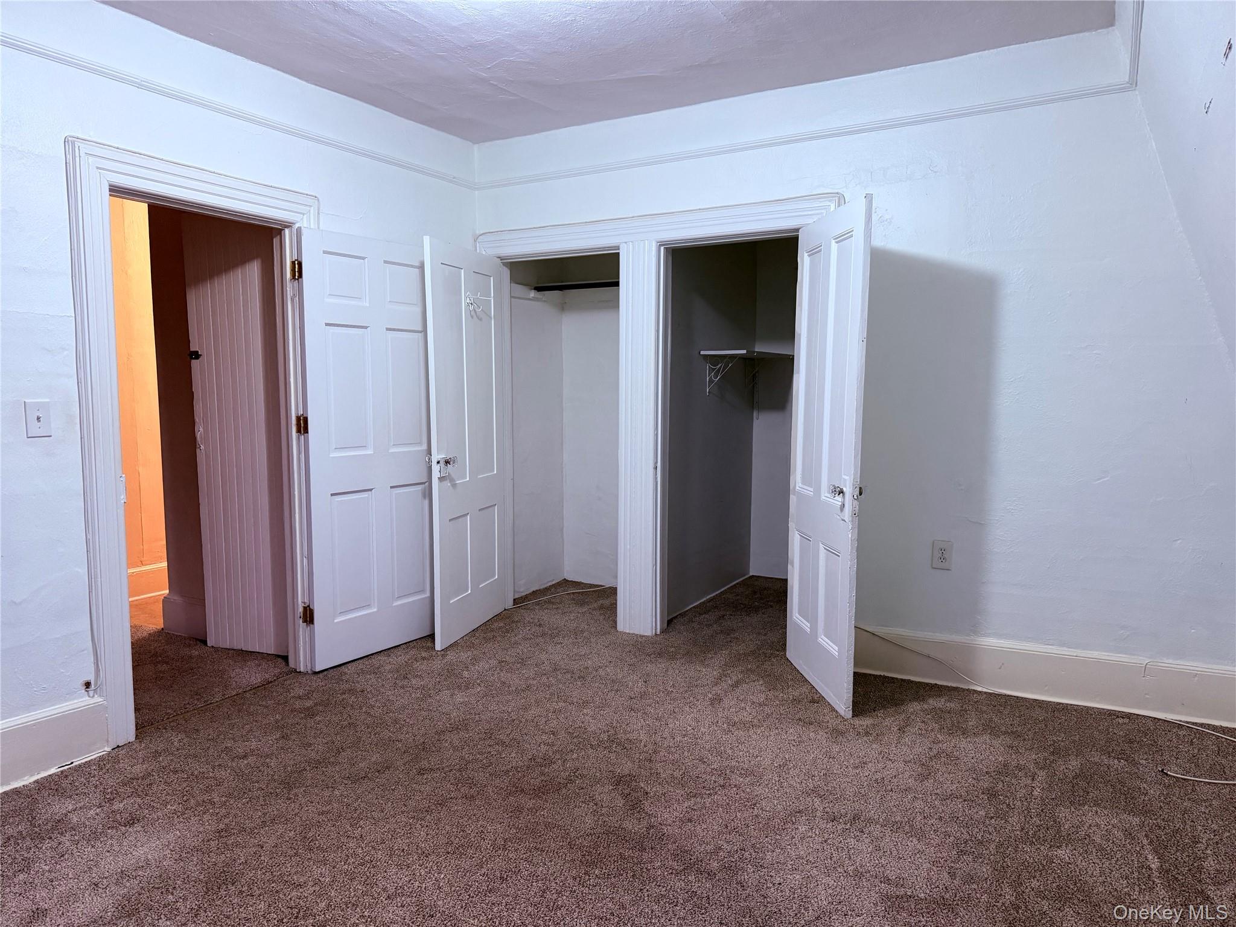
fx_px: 857
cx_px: 618
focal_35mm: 24
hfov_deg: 71.6
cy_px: 464
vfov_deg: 56.8
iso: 400
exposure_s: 1/60
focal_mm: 6.76
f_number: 1.78
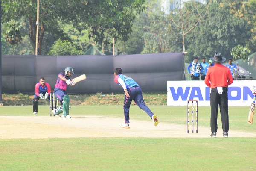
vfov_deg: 3.1
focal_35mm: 450
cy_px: 86
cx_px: 128
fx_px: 3200
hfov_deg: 4.6
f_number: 8
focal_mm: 300
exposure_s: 1/250
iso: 320
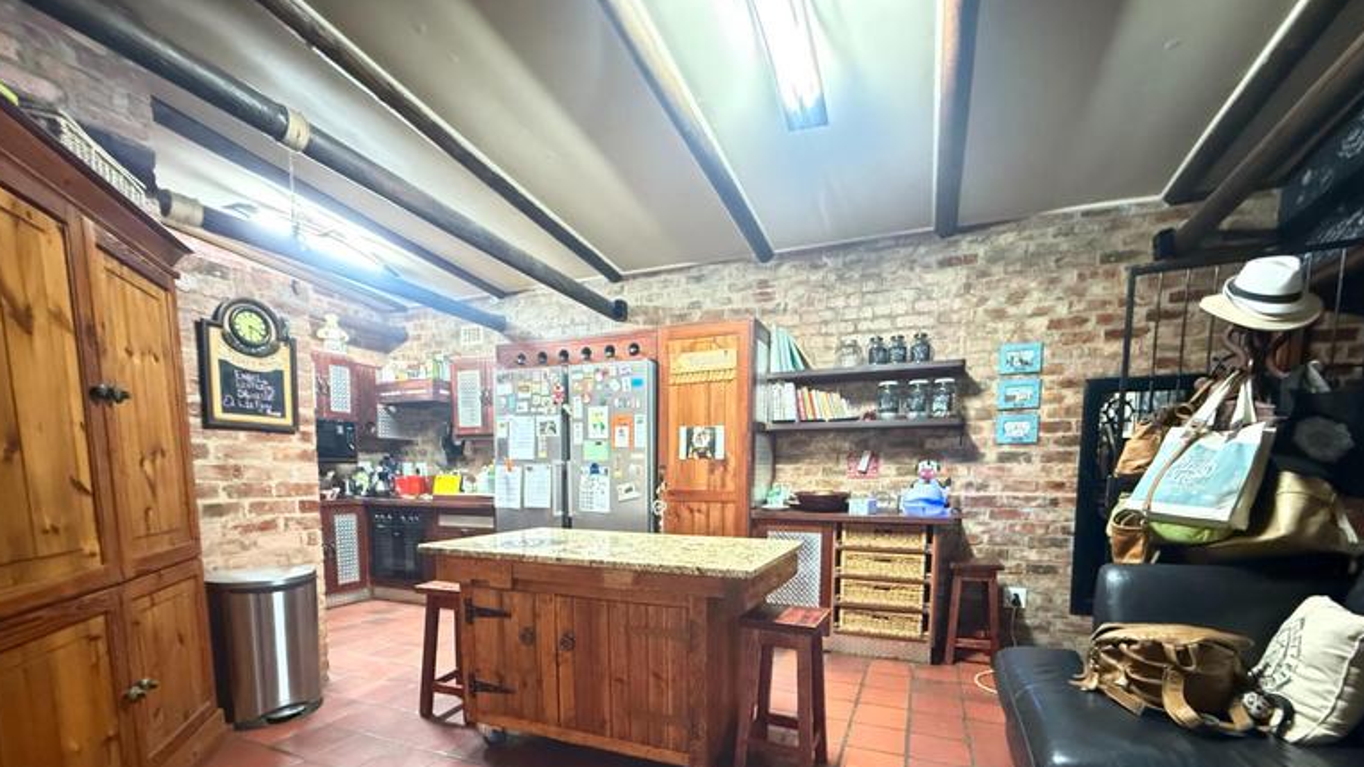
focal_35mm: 16
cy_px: 529
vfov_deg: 64.8
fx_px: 579
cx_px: 690
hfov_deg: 99.4
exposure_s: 1/20
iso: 2500
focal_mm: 2.22
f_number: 2.2
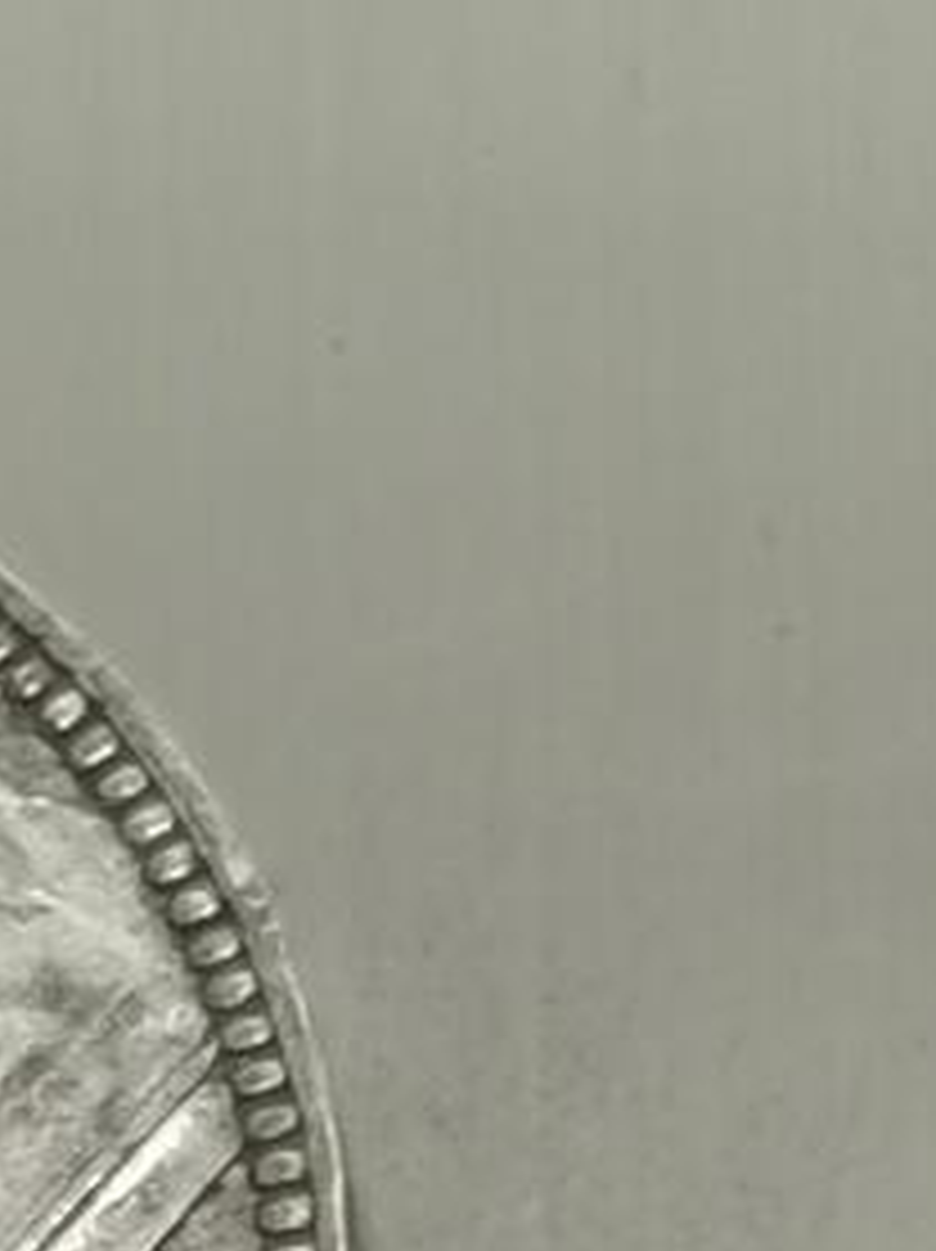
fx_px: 14046
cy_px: 2390
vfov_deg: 5.0
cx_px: -212
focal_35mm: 389
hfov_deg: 3.8
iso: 64
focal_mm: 5.58
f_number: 1.8
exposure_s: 1/100
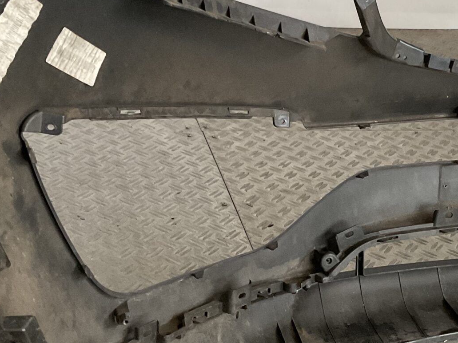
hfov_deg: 26.9
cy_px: 238
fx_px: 953
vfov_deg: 20.3
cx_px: 308
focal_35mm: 72
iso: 200
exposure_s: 1/60
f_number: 1.8
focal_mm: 3
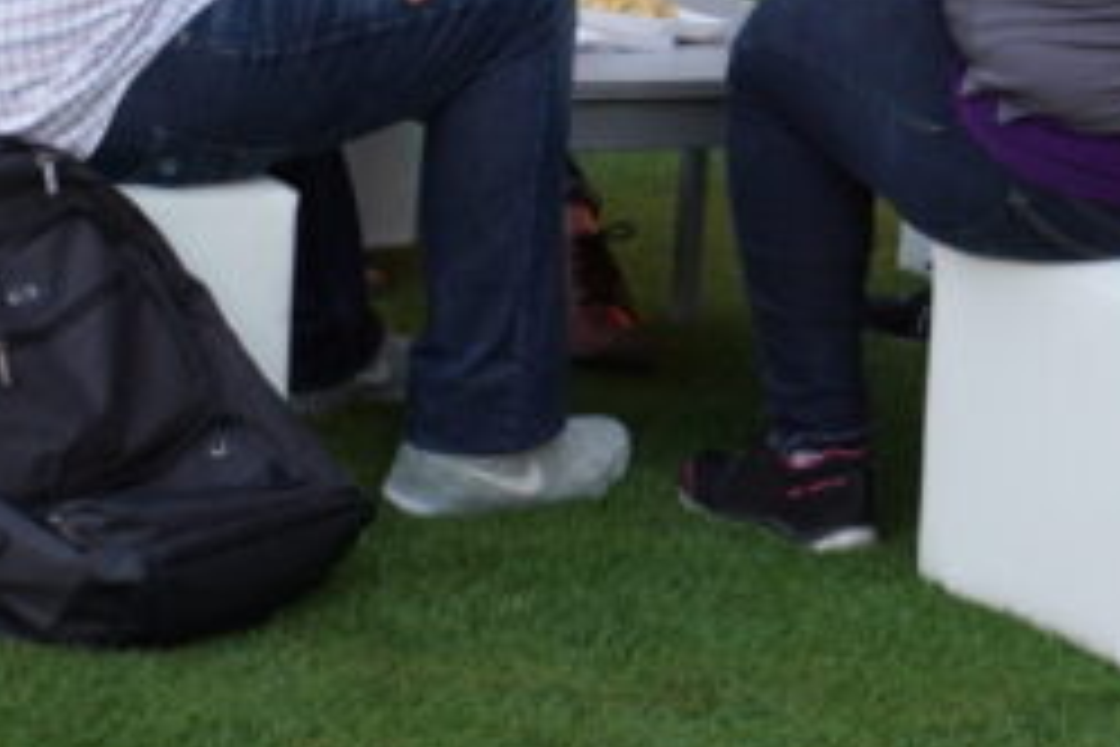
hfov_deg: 14.4
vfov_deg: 9.4
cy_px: -351
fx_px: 4419
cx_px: 679
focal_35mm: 142
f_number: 4
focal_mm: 23
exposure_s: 1/160
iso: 500
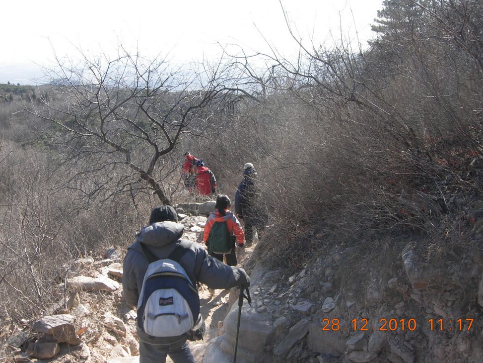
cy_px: 178
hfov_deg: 50.1
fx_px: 516
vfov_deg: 38.7
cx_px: 246
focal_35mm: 37
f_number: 4.3
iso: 50
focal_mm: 7.5
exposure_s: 1/197
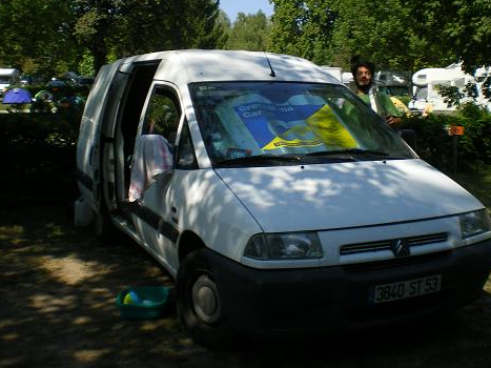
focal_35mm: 43
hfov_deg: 43.9
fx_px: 610
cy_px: 162
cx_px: 246
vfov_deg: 33.5
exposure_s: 1/250
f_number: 4.6
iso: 64
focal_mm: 6.3
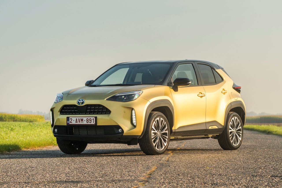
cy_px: 94
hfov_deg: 16.7
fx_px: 963
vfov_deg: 11.1
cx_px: 141
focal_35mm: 123
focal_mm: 82
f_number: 4.5
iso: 500
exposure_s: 1/400
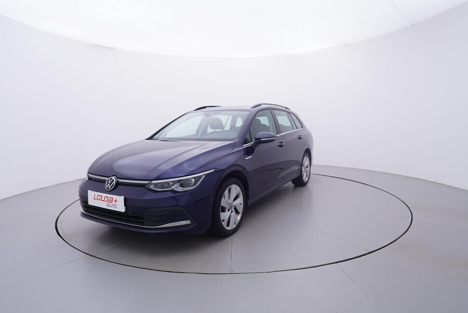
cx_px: 234
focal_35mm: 22
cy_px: 156
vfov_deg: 56.2
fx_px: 293
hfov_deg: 77.3
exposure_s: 1/80
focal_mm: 15
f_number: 5
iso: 200
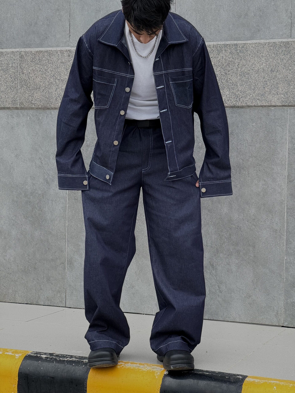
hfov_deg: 19.1
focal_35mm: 77
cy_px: 196
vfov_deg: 25.3
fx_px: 875
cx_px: 148
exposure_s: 1/99
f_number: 2.8
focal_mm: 9
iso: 160
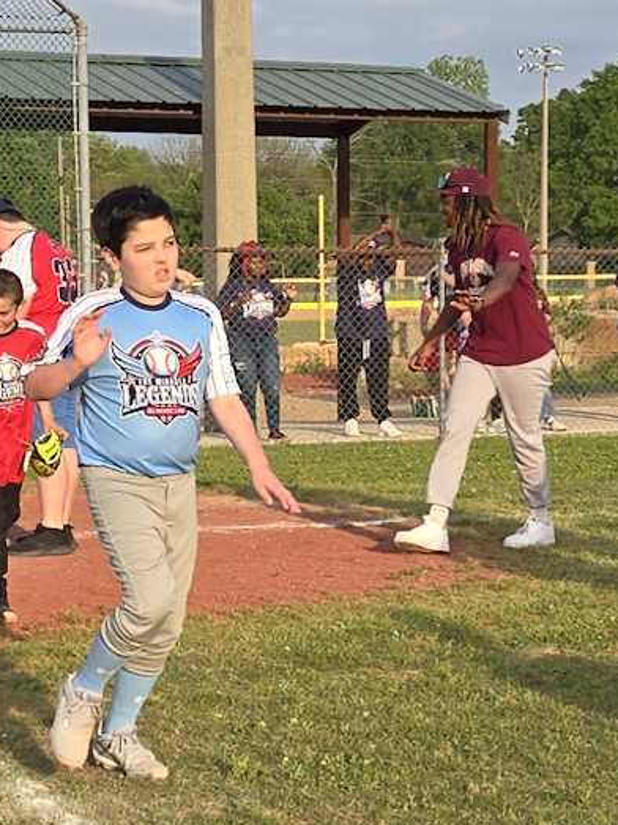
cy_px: 464
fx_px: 1048
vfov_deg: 42.9
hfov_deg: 31.4
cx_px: 68
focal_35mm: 44
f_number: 1.8
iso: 25
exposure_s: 1/907
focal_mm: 5.4
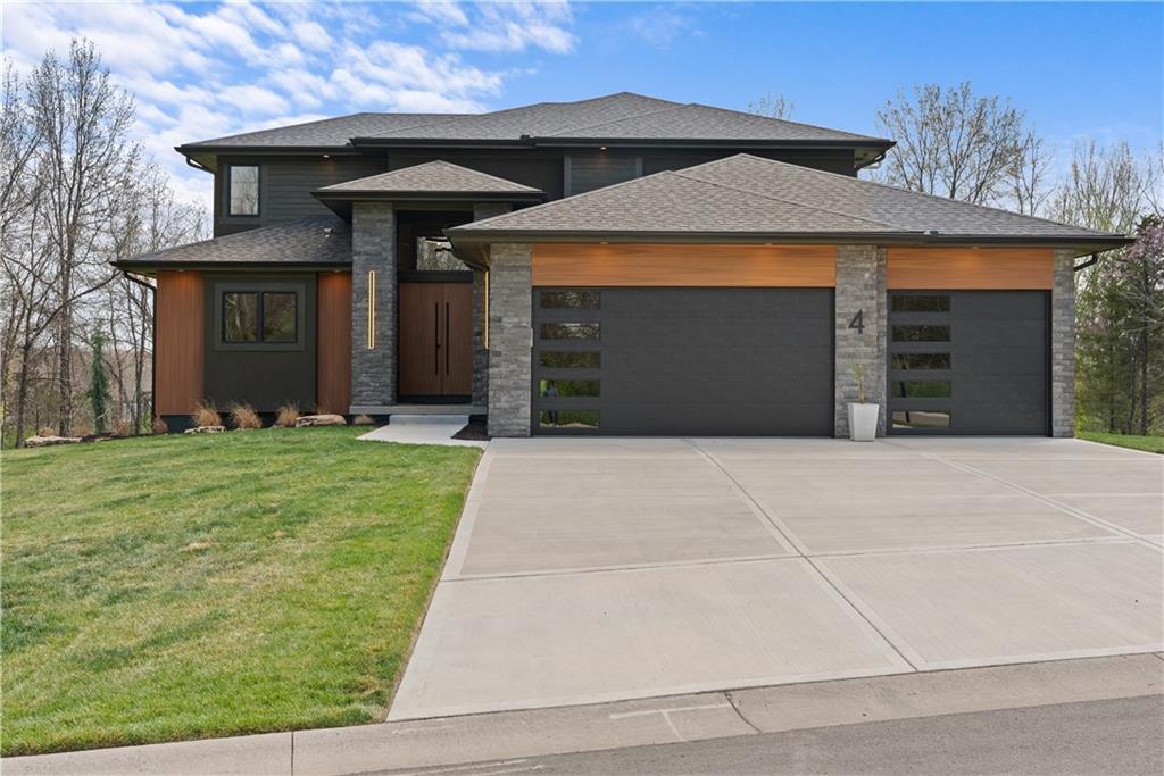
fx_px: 1245
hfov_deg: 50.1
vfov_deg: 34.6
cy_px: 388
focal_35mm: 38
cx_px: 582
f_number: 8
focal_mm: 38.5
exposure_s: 1/80
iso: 100
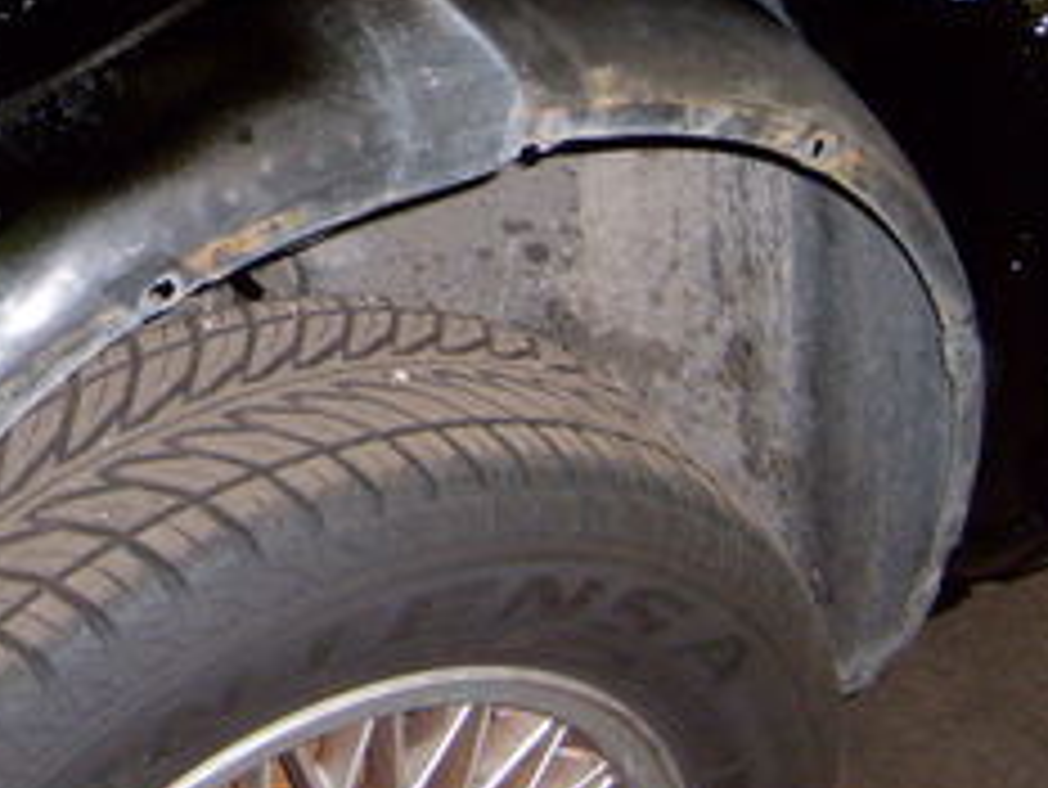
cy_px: -45
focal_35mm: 96
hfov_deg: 19.6
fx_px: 2908
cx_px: -72
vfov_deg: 15.1
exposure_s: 1/45
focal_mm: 5.8
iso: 100
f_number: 2.8
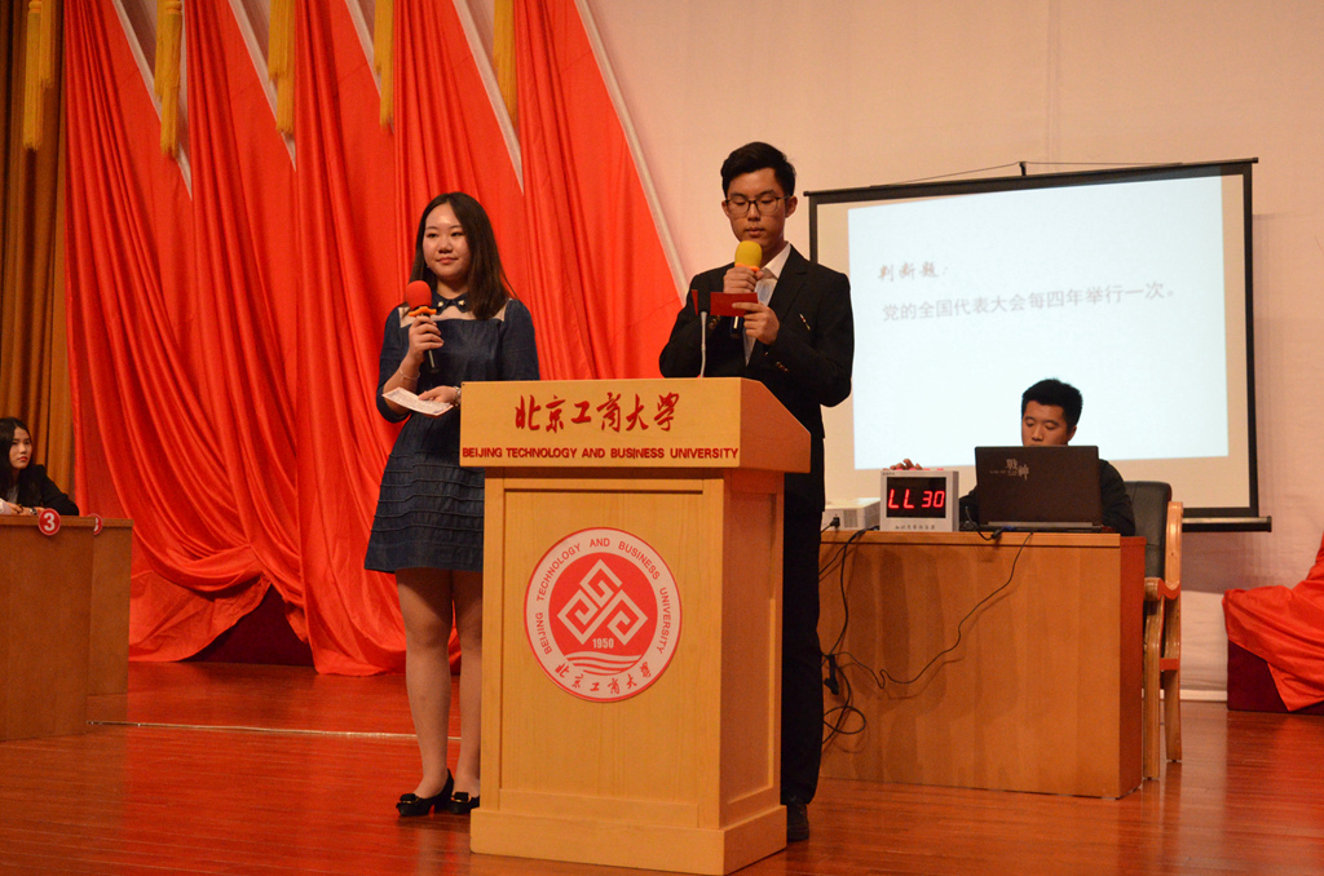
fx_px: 1651
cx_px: 662
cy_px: 438
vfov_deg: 29.7
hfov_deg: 43.7
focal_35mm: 45
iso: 3200
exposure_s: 1/125
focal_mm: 30
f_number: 5.6
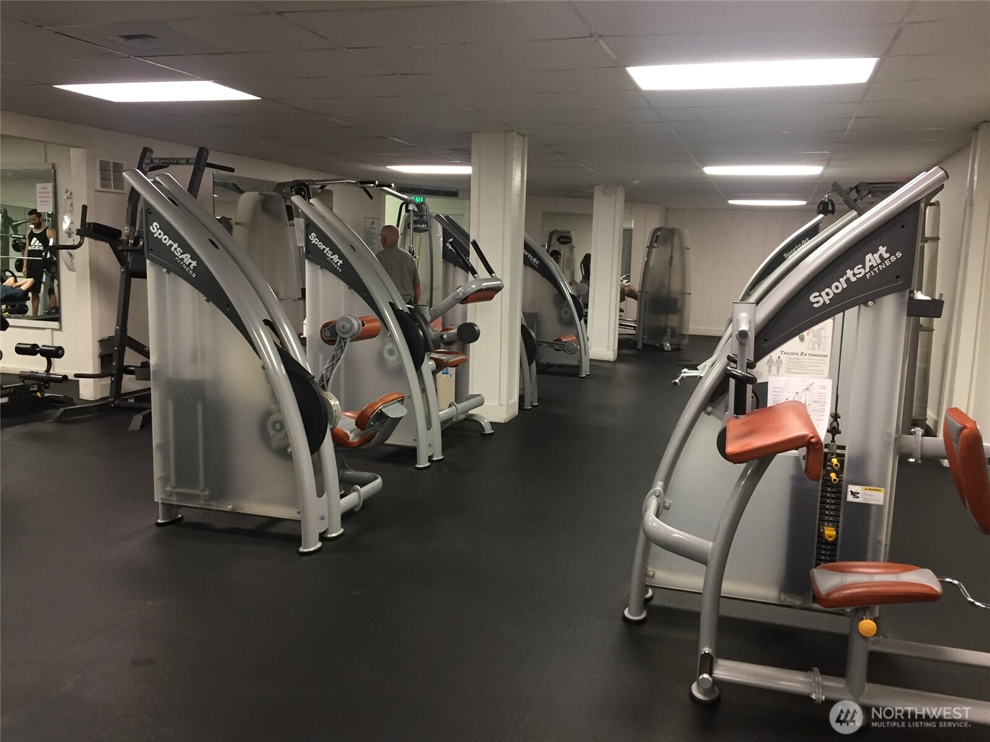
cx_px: 495
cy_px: 371
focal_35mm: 29
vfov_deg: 48.2
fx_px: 829
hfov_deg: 61.7
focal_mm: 4.15
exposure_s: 1/30
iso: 100
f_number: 2.2
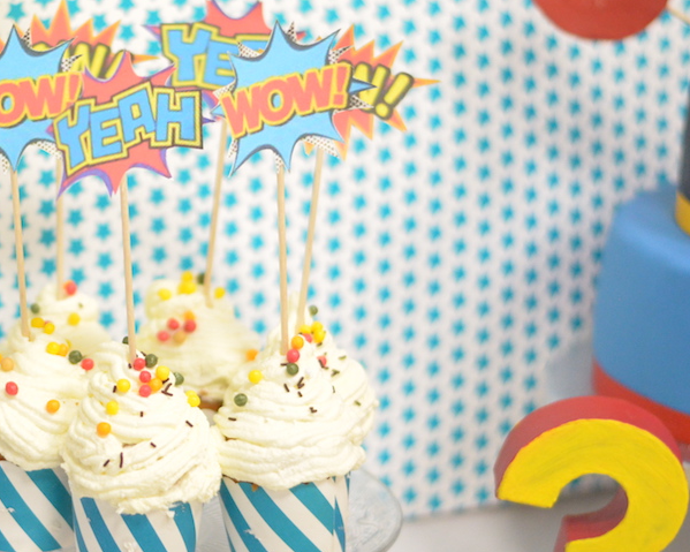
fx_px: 2450
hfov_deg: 15.9
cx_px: 156
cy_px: 309
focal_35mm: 120
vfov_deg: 12.8
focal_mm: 50
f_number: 1.8
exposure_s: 1/640
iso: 3200
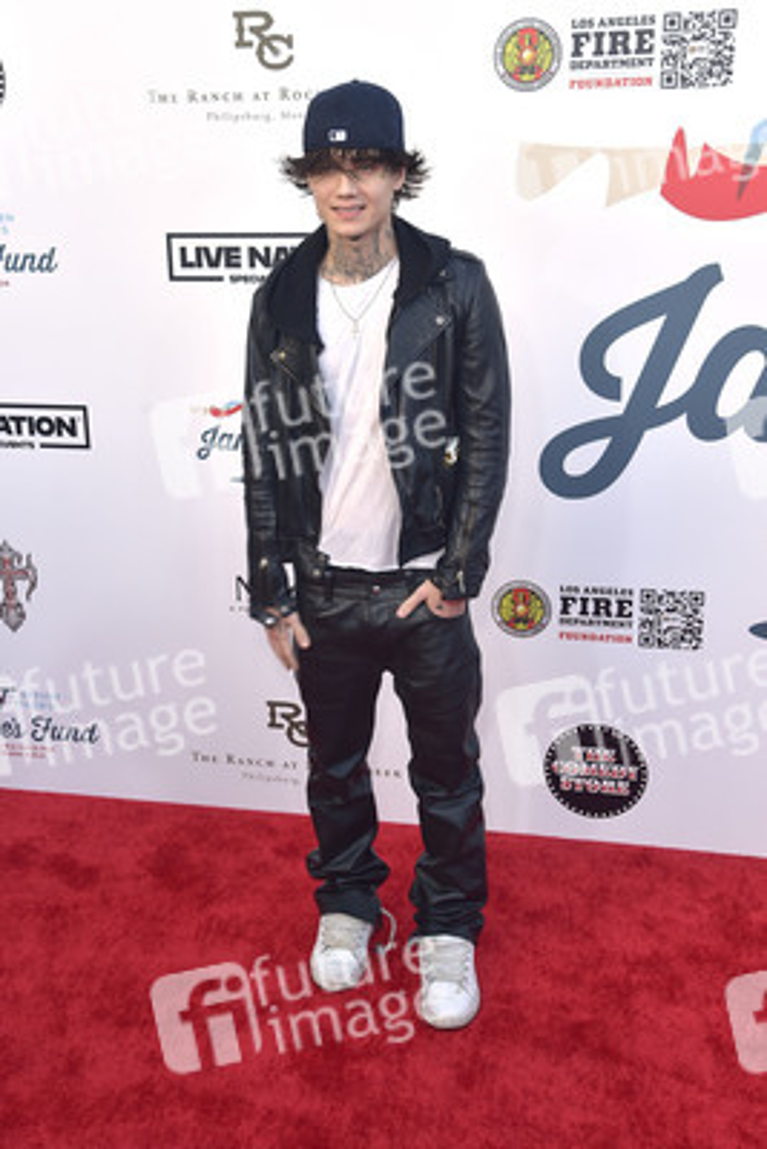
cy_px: 574
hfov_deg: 33.4
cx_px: 384
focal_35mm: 40
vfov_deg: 48.4
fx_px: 1277
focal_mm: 40
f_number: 6.3
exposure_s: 1/250
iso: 400
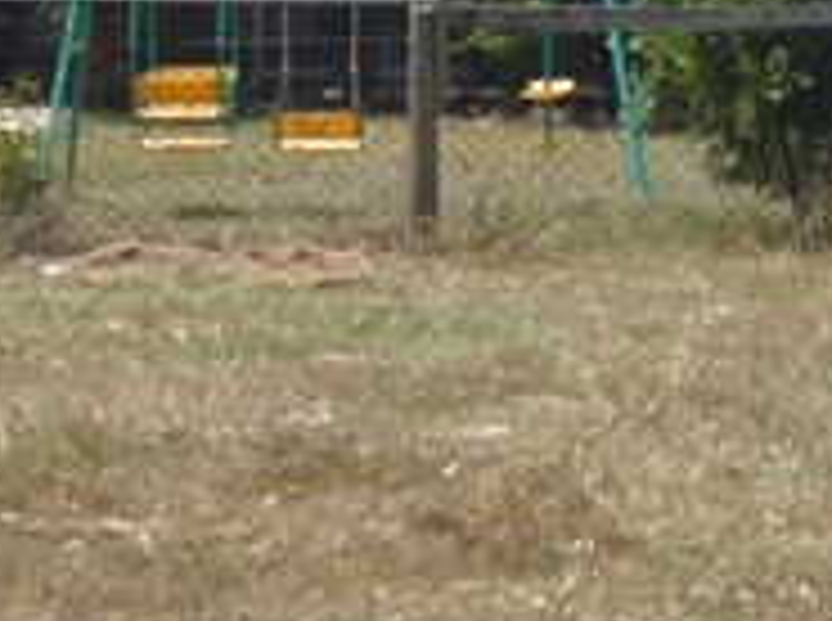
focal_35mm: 156
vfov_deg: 9.2
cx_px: 899
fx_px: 3742
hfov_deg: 12.5
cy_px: -306
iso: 100
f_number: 10
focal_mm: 6.4
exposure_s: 1/125
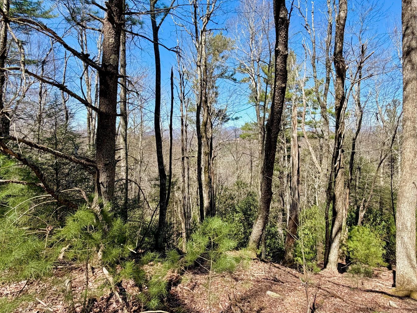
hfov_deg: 78.7
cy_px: 134
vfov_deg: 63.2
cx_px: 234
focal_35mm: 21
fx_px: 253
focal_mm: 2.22
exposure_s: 1/638
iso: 40
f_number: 2.2
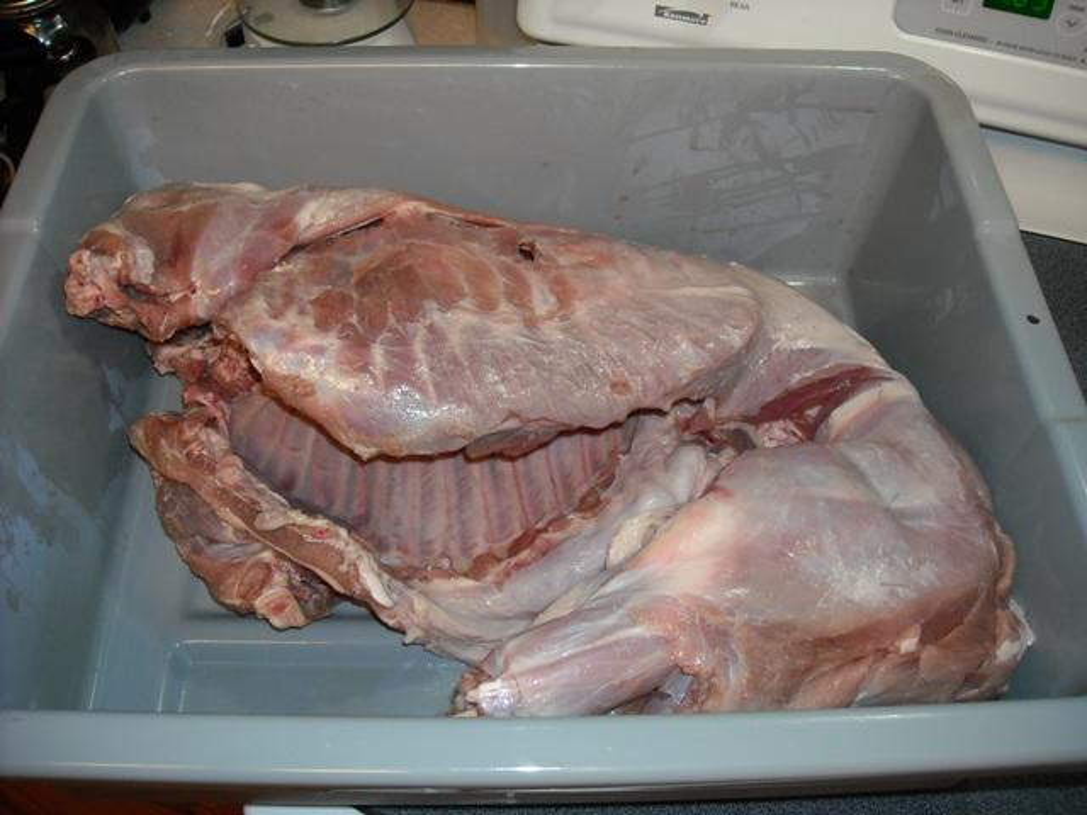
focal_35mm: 35
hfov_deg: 52.6
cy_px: 408
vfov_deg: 40.7
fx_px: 1099
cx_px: 544
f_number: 2.8
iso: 200
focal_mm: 5.7
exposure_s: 1/60
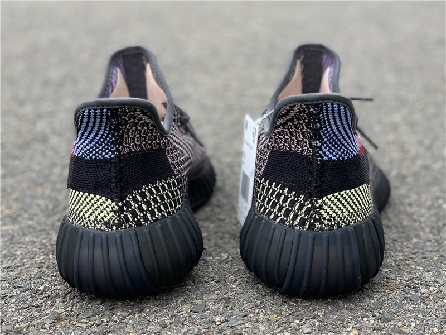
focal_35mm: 52
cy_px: 168
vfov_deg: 28.0
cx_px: 223
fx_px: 670
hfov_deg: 36.8
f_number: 2.4
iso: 25
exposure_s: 1/122
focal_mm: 6
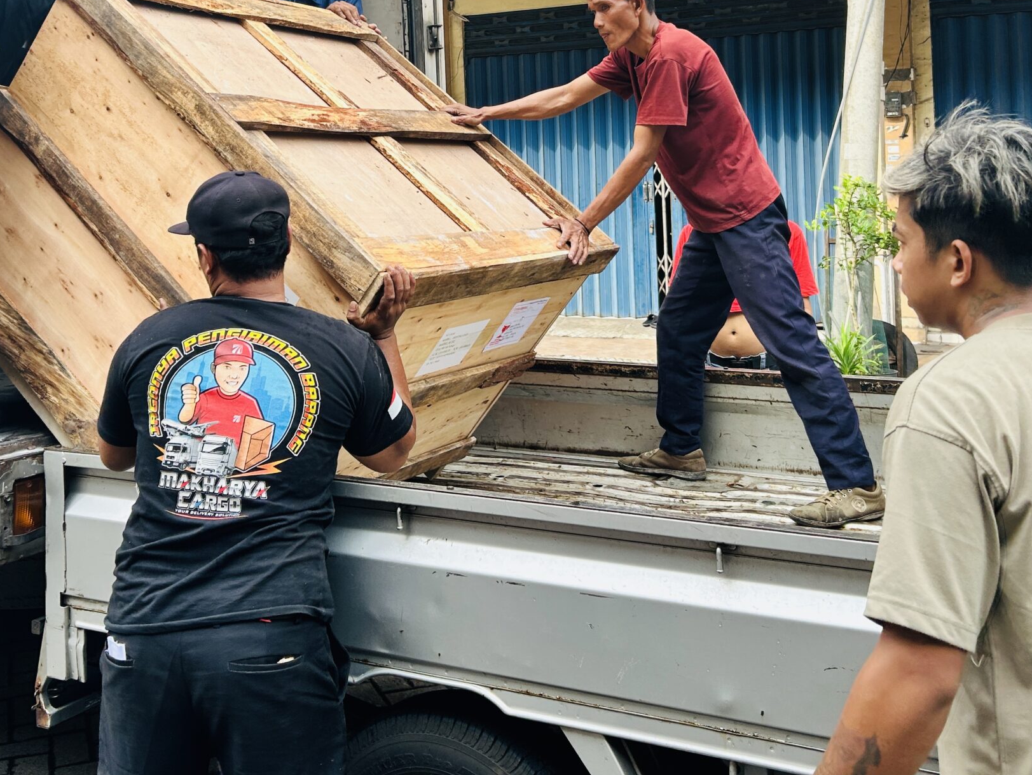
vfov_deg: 34.3
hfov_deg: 45.8
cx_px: 506
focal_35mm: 41
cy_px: 174
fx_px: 1223
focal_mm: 5.7
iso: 50
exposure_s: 1/780
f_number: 1.5
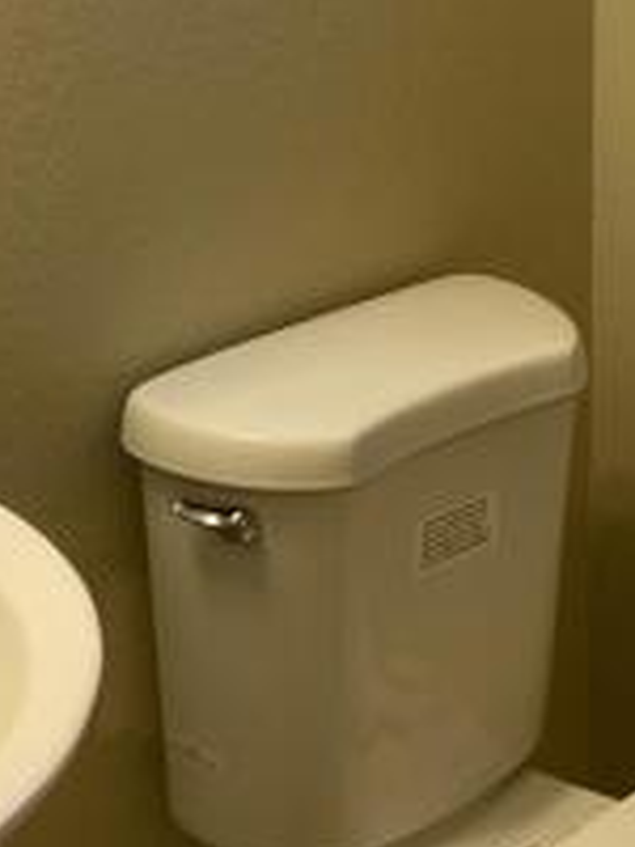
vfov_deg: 21.5
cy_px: -220
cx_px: 250
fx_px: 2030
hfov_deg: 17.8
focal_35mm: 83
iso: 64
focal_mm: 4.25
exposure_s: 1/120
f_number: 1.8
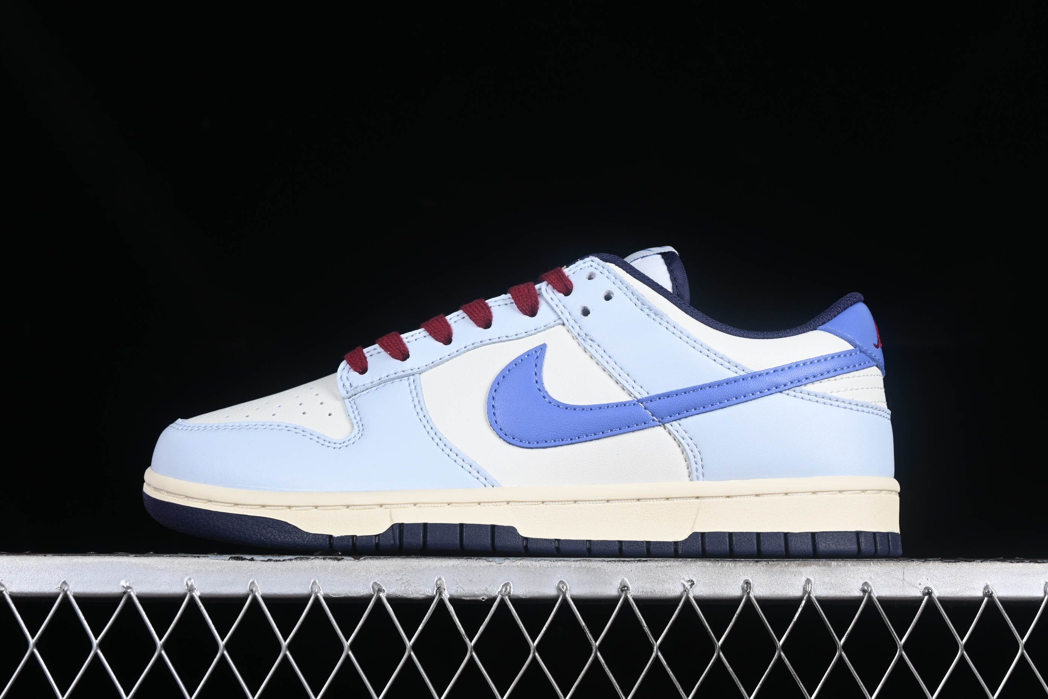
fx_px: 2183
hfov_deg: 27.0
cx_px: 524
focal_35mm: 75
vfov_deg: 18.2
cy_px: 350
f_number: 8
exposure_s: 1/80
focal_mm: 50
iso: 160
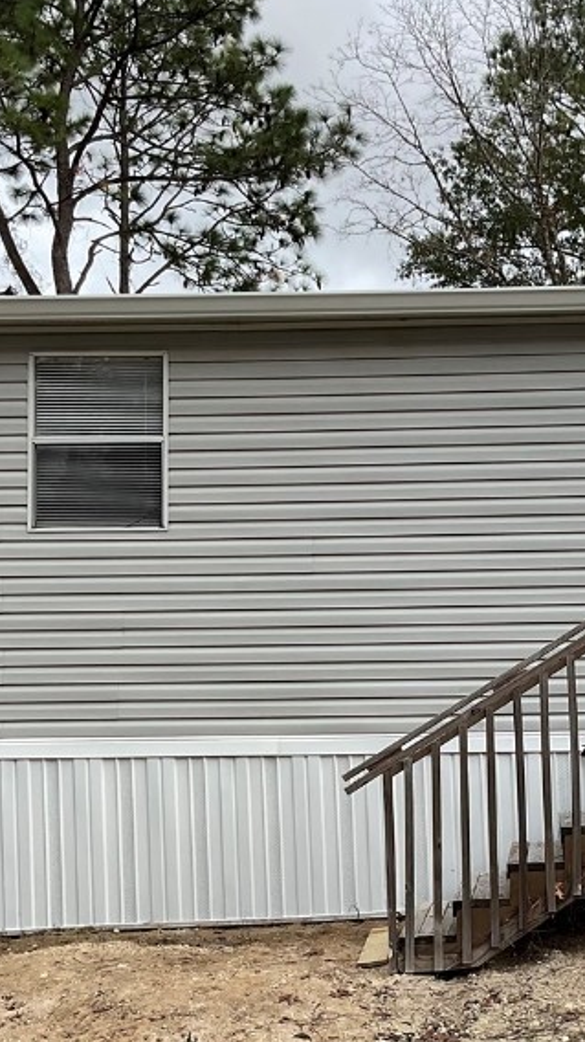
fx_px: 1574
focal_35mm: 57
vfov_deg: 36.4
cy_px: 646
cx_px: 491
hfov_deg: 20.7
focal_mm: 3
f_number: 1.8
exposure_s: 1/1055
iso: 16
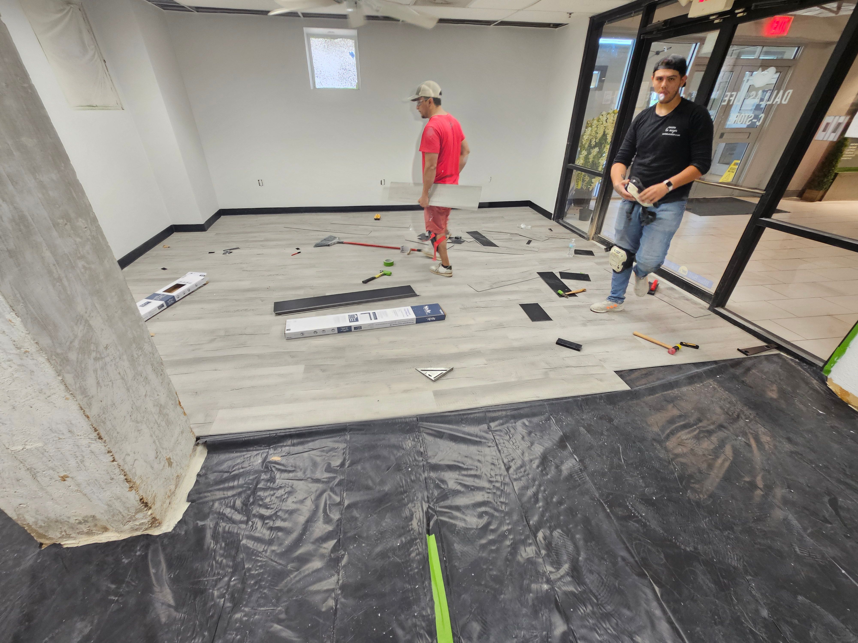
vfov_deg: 89.9
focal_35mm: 13
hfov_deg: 106.2
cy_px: 322
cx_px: 429
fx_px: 322
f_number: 2.2
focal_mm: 2.2
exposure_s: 1/60
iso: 160
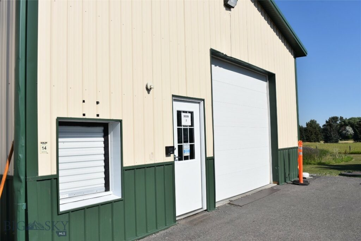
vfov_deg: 38.4
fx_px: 346
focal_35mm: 34
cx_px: 180
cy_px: 120
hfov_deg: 55.1
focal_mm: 23
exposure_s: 1/500
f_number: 9
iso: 100
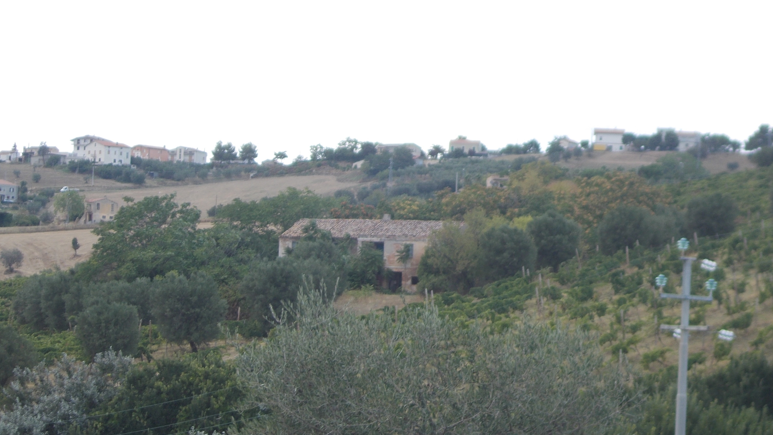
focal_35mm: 142
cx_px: 386
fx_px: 2911
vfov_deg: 8.5
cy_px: 276
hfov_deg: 15.1
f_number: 6.5
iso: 80
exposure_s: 1/60
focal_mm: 23
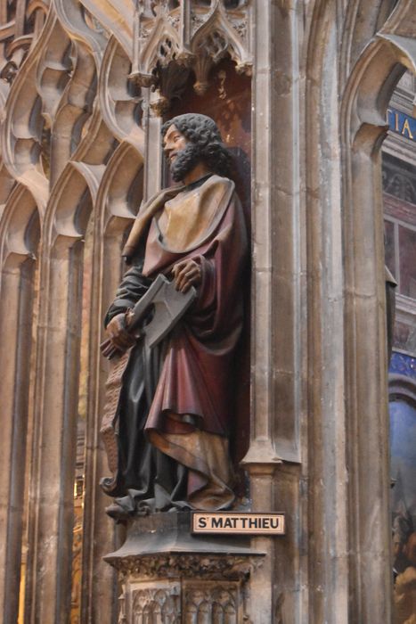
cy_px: 312
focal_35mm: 78
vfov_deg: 26.0
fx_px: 1351
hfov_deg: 17.5
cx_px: 208
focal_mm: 52
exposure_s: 1/25
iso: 12800
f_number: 5.6
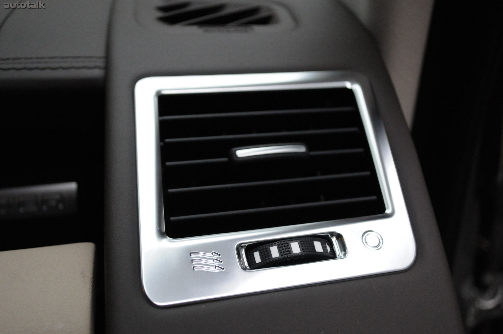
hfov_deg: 37.9
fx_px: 733
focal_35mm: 52
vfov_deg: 25.7
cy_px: 167
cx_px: 252
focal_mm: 35
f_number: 5
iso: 2000
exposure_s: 1/320
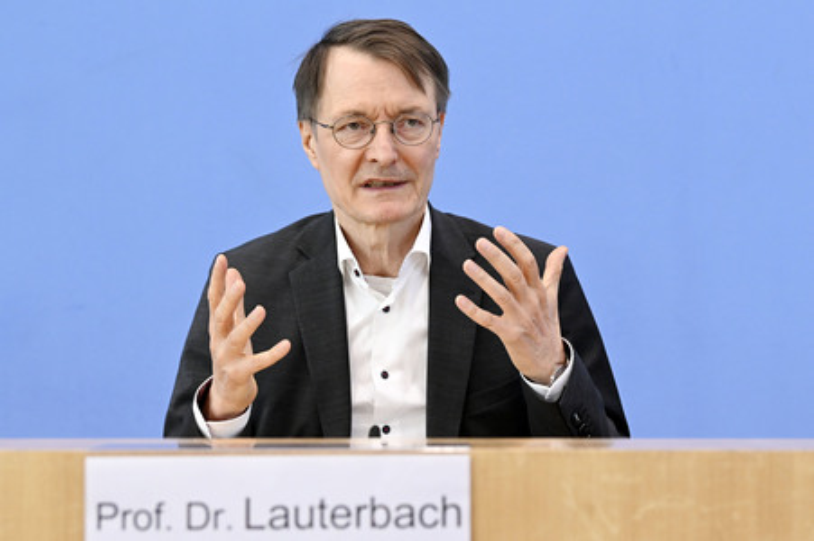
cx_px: 407
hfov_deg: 28.1
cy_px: 270
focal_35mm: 72
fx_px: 1627
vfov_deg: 18.9
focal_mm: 72
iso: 3200
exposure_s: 1/800
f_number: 5
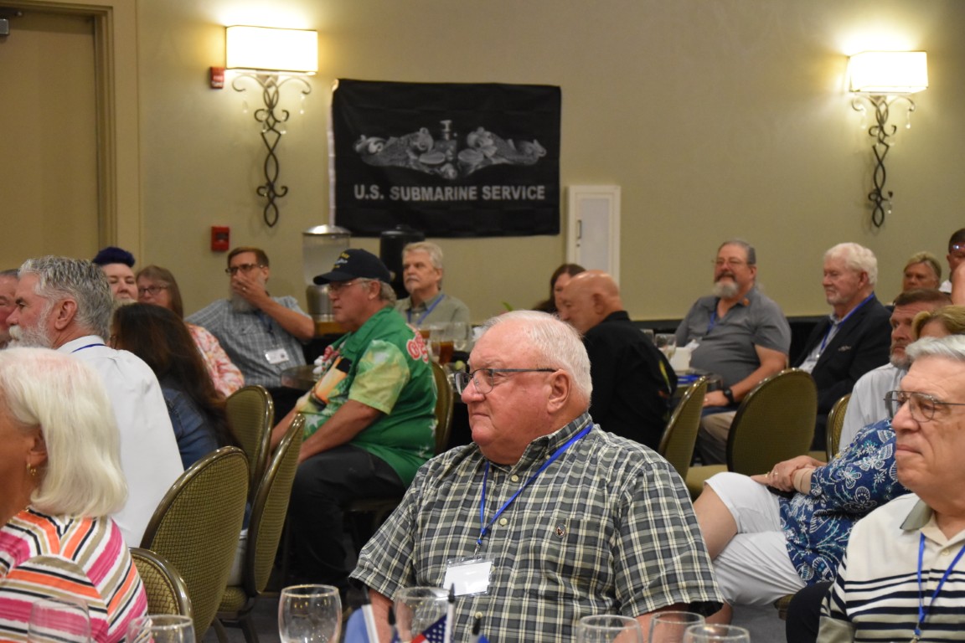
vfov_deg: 17.5
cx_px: 482
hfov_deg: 26.0
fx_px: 2091
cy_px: 322
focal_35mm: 78
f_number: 5
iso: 3600
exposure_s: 1/60
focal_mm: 52
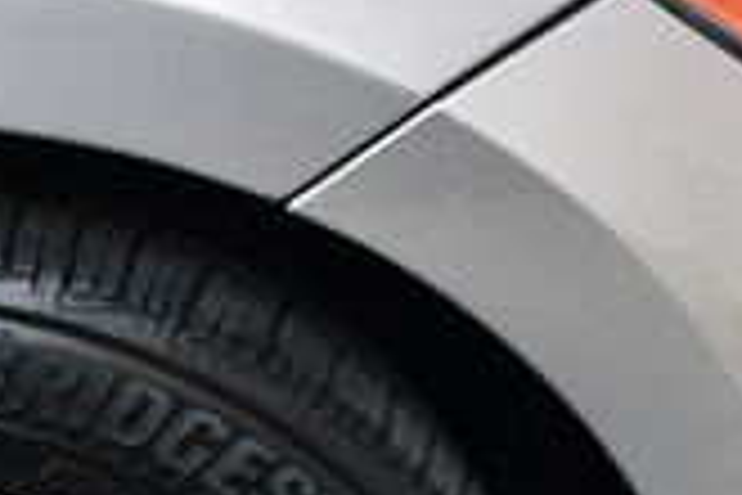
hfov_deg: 14.0
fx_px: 2885
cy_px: 868
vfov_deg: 9.4
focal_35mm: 140
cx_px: -247
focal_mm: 18
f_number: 3.5
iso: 640
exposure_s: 1/250
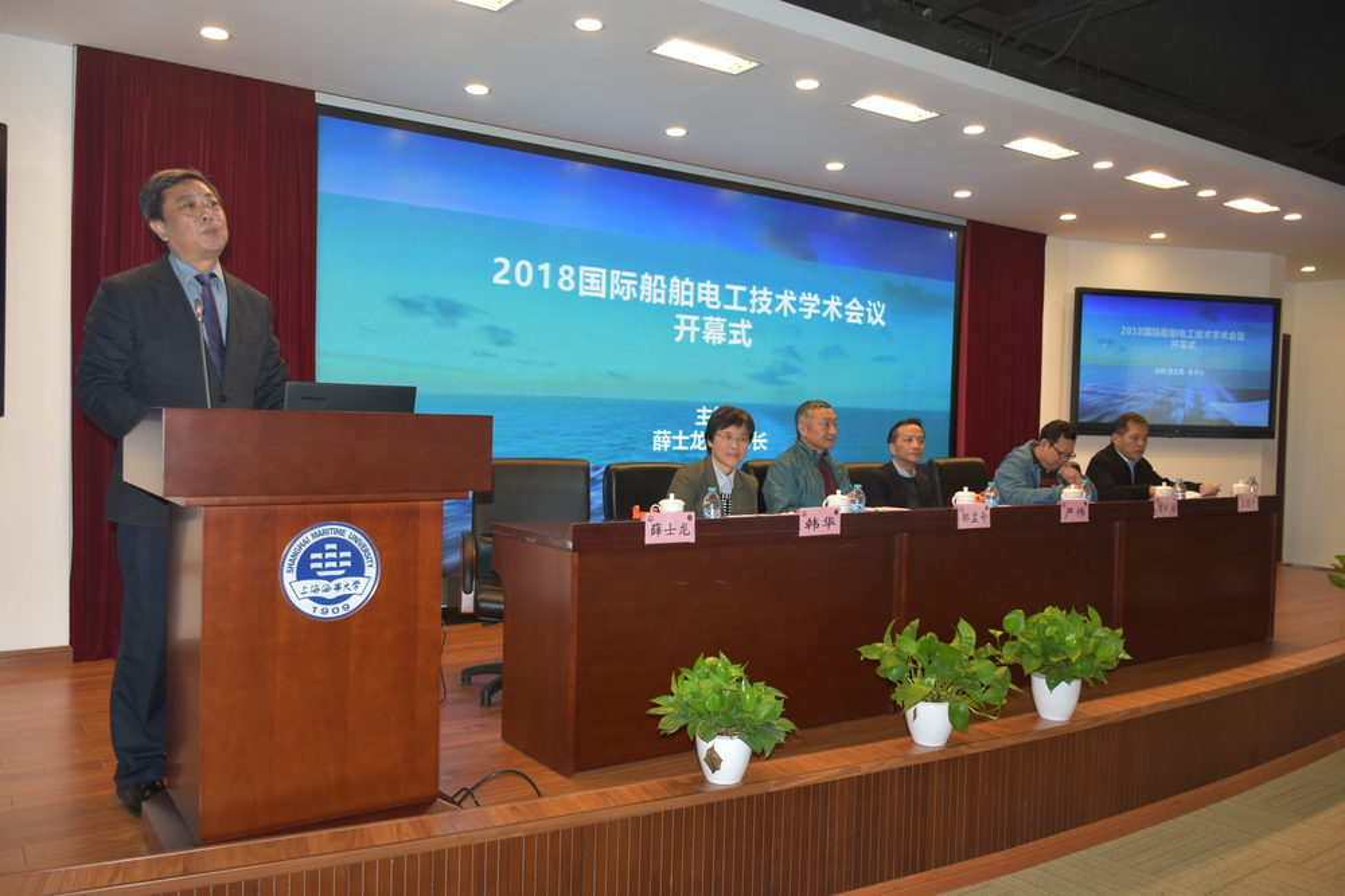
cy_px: 448
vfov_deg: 47.9
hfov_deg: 67.4
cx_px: 672
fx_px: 1009
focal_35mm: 27
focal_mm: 18
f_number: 3.5
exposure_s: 1/30
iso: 200
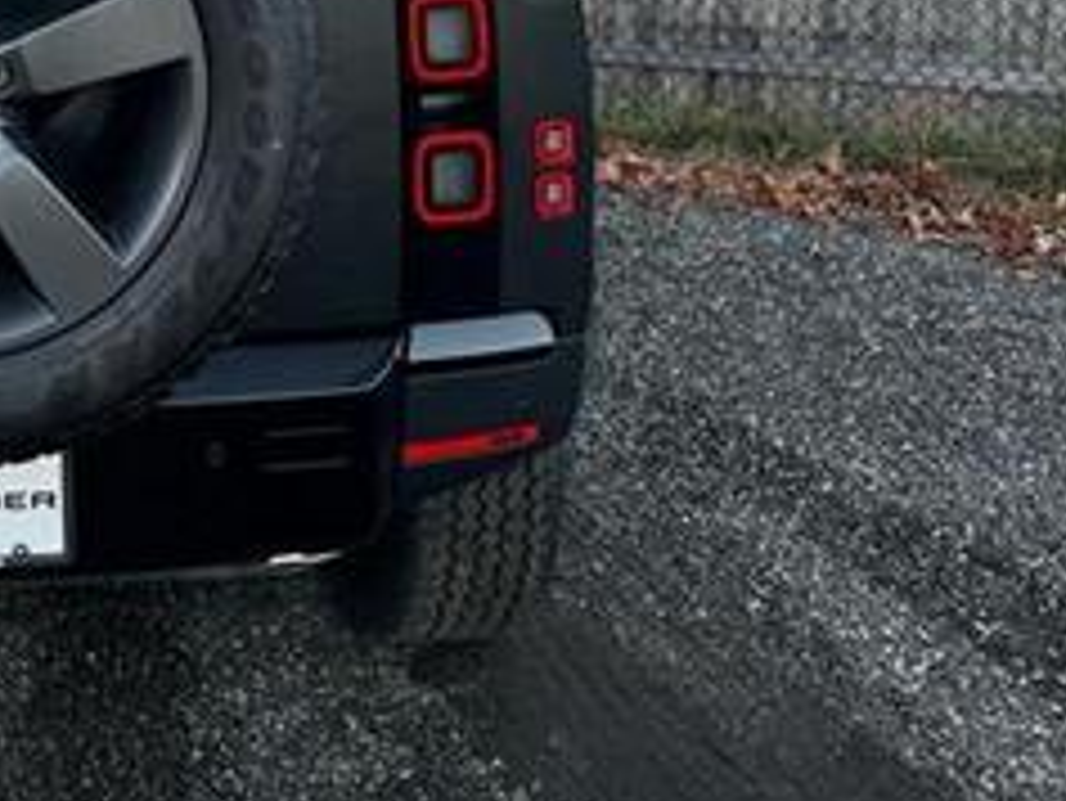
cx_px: -58
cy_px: 27
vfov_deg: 27.2
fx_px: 1571
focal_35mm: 51
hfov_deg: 33.5
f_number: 1.78
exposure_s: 1/121
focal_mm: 6.76
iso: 100
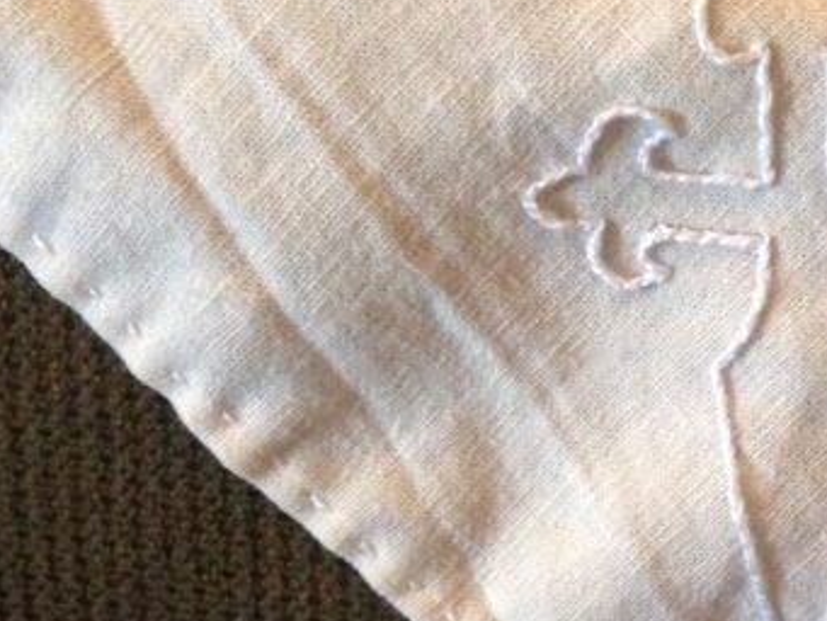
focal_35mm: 99
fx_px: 2366
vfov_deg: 14.9
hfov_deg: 18.7
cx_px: 1021
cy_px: 349
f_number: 2.4
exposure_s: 1/15
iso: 500
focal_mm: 4.12
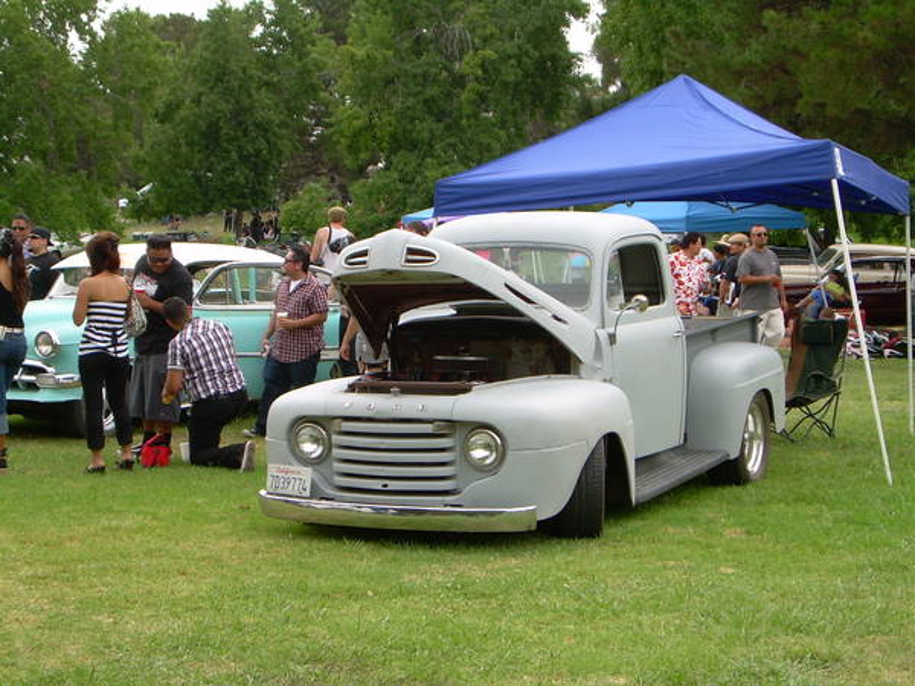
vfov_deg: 20.2
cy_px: 343
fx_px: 1930
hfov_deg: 26.7
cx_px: 458
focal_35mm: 73
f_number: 3.8
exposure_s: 1/210
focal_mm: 12.5
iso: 50
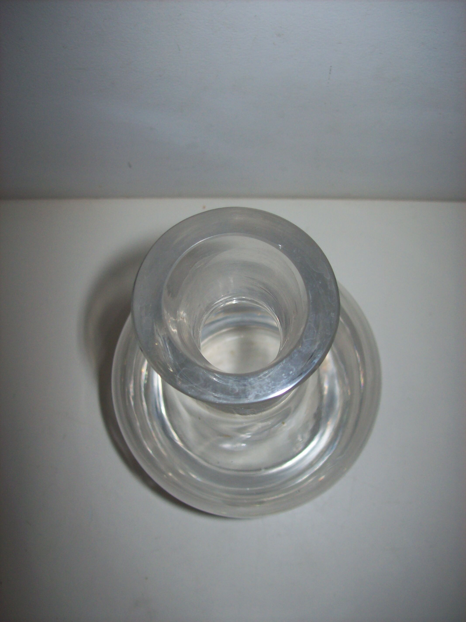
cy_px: 311
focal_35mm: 36
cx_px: 233
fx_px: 647
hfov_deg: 39.6
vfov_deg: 51.4
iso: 80
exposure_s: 1/64
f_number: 2.7
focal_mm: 6
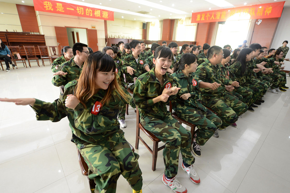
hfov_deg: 93.3
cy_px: 96
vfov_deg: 70.4
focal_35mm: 17
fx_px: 137
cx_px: 145
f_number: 2.8
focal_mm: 17
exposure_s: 1/60
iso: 1250
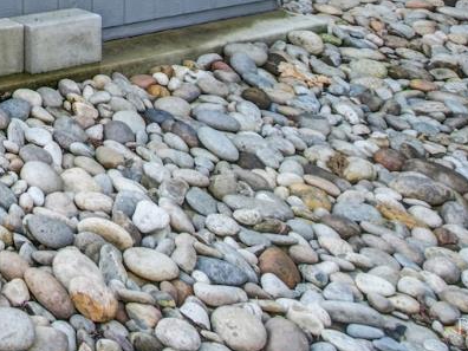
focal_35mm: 51
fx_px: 690
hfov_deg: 23.5
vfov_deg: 21.8
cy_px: -223
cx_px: -333
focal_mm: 14
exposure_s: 1/13
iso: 100
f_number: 14
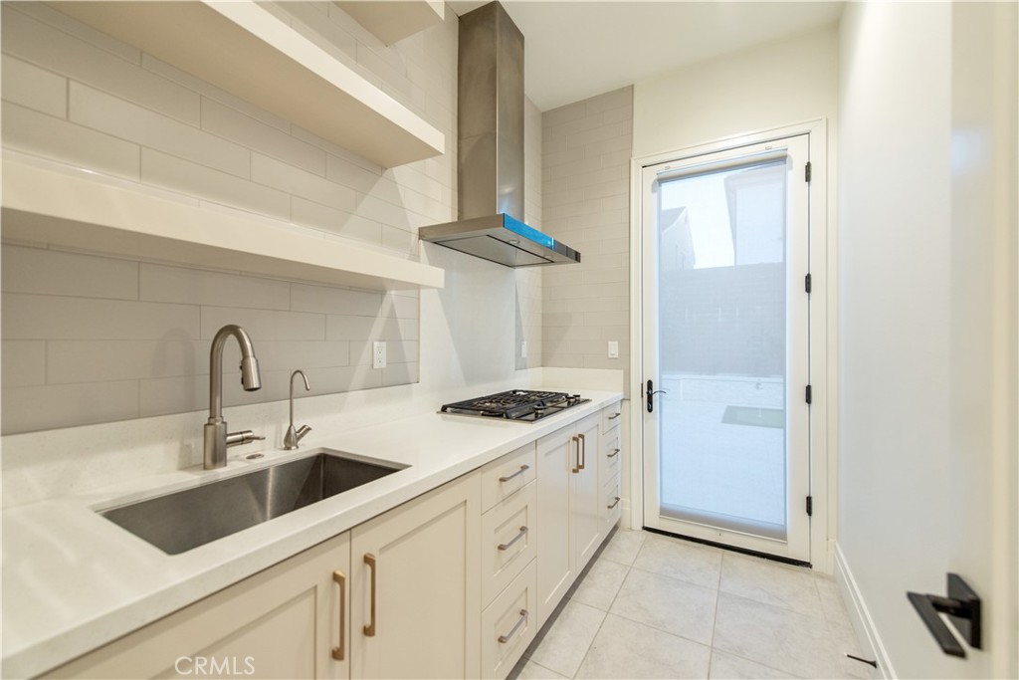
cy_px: 340
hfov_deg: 100.4
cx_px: 510
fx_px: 425
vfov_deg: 77.3
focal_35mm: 15
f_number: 4
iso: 560
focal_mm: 15
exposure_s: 1/60
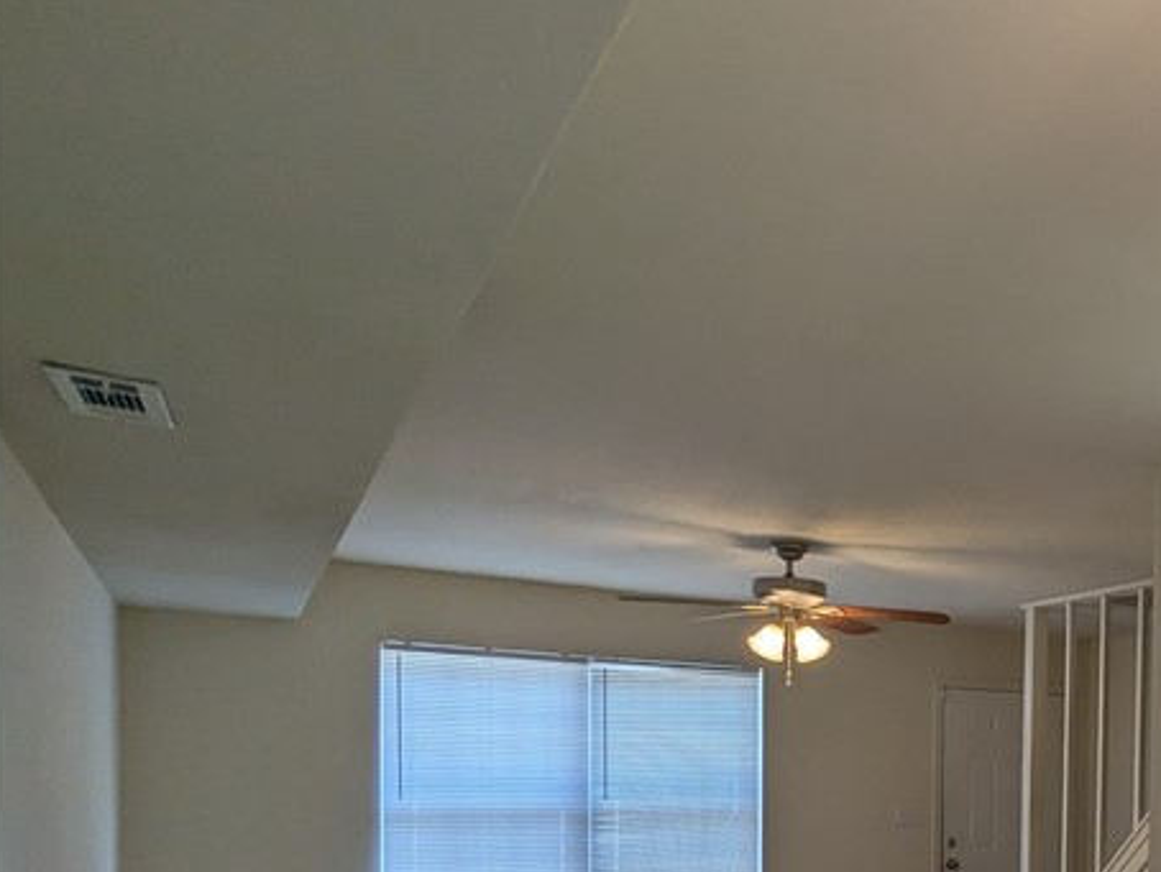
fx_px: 1208
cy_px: 811
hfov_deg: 40.8
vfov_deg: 36.8
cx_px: 1290
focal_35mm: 36
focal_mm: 2.35
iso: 45
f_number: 2.2
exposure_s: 1/120
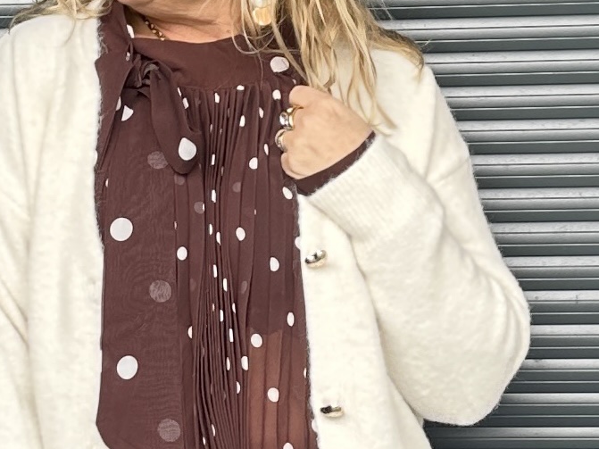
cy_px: 301
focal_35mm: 55
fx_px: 952
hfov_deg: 34.5
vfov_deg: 26.4
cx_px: 179
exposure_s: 1/129
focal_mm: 6.86
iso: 64
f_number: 1.78
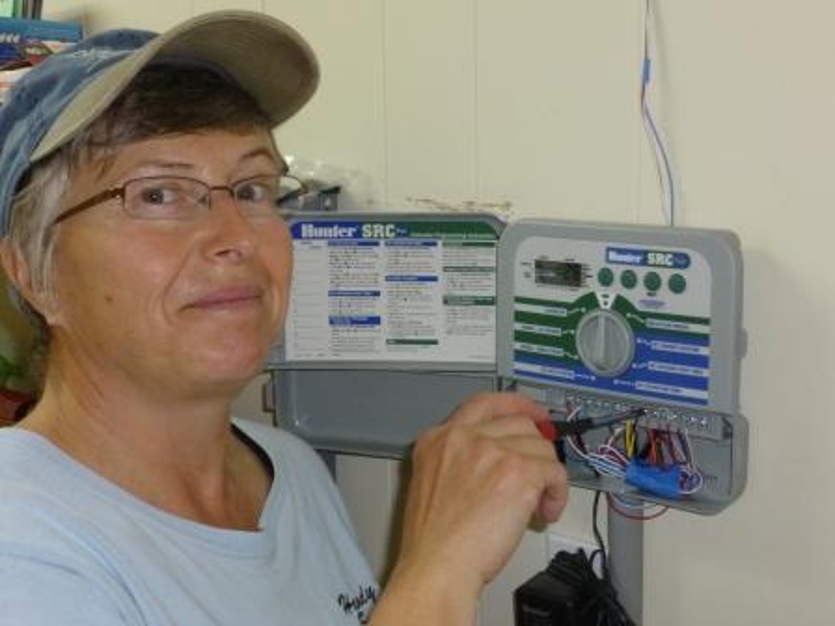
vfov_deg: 32.2
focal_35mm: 45
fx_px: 1085
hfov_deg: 42.1
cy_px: 313
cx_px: 418
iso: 400
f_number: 3.9
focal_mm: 8
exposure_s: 1/60
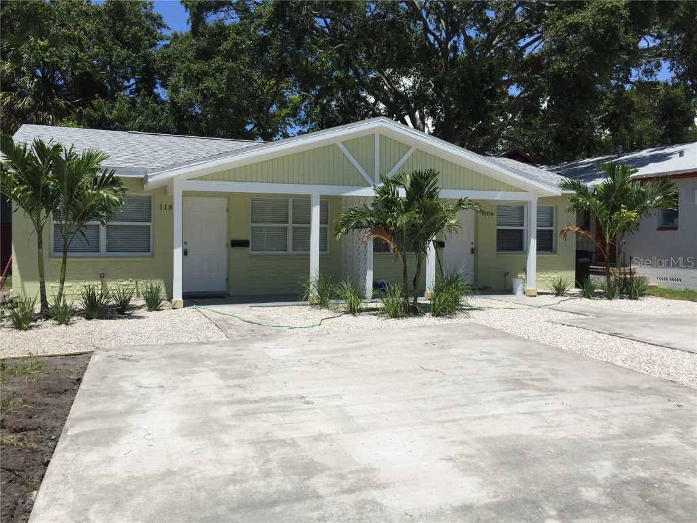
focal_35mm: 29
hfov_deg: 61.7
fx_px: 584
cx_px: 348
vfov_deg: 48.2
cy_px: 262
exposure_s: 1/3300
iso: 32
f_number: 2.2
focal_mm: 4.15
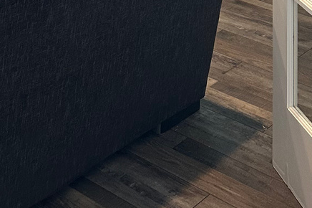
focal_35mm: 88
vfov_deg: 12.5
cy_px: -273
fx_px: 762
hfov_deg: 23.1
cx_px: 141
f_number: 1.78
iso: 320
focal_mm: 6.86
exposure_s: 1/60
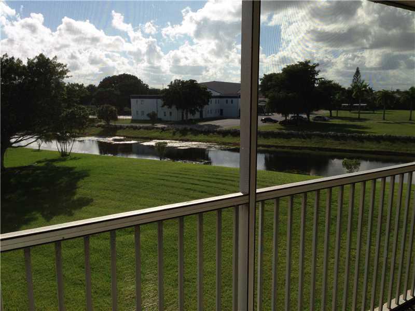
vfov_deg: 42.9
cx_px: 208
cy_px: 156
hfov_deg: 55.4
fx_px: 396
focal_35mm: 33
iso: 50
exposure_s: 1/2169
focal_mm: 4.12
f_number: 2.4
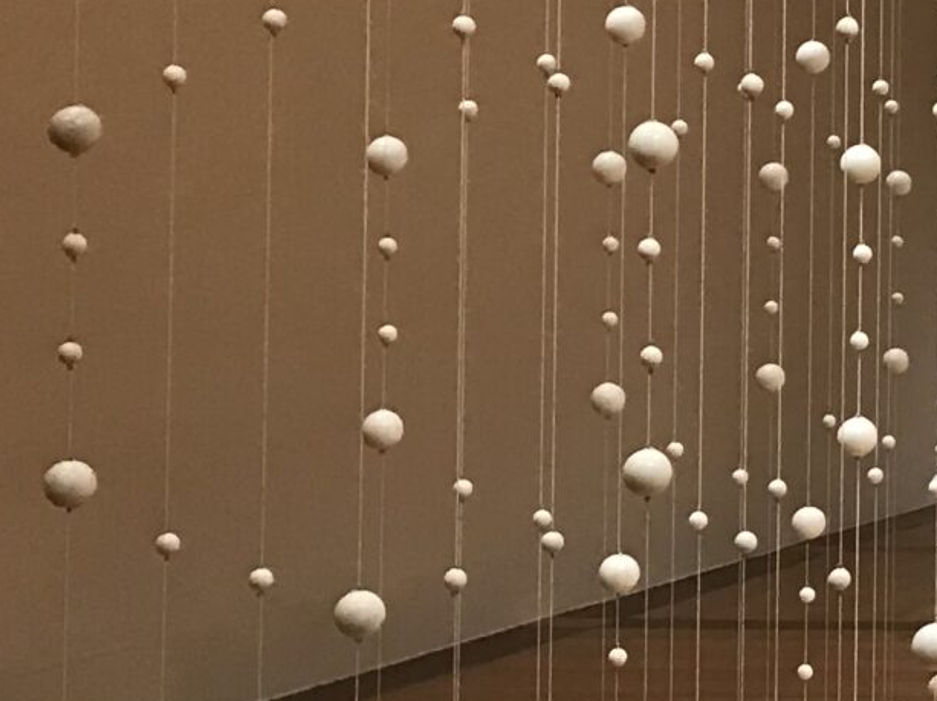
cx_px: 1923
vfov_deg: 12.6
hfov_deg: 14.0
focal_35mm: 117
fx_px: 3165
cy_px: 160
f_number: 1.8
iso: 32
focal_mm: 3.99
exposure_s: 1/30
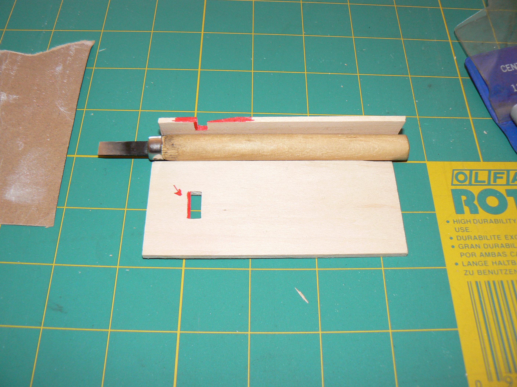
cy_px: 194
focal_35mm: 36
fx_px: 538
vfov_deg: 39.7
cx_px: 258
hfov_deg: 51.4
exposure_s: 1/30
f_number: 2.8
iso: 100
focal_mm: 6
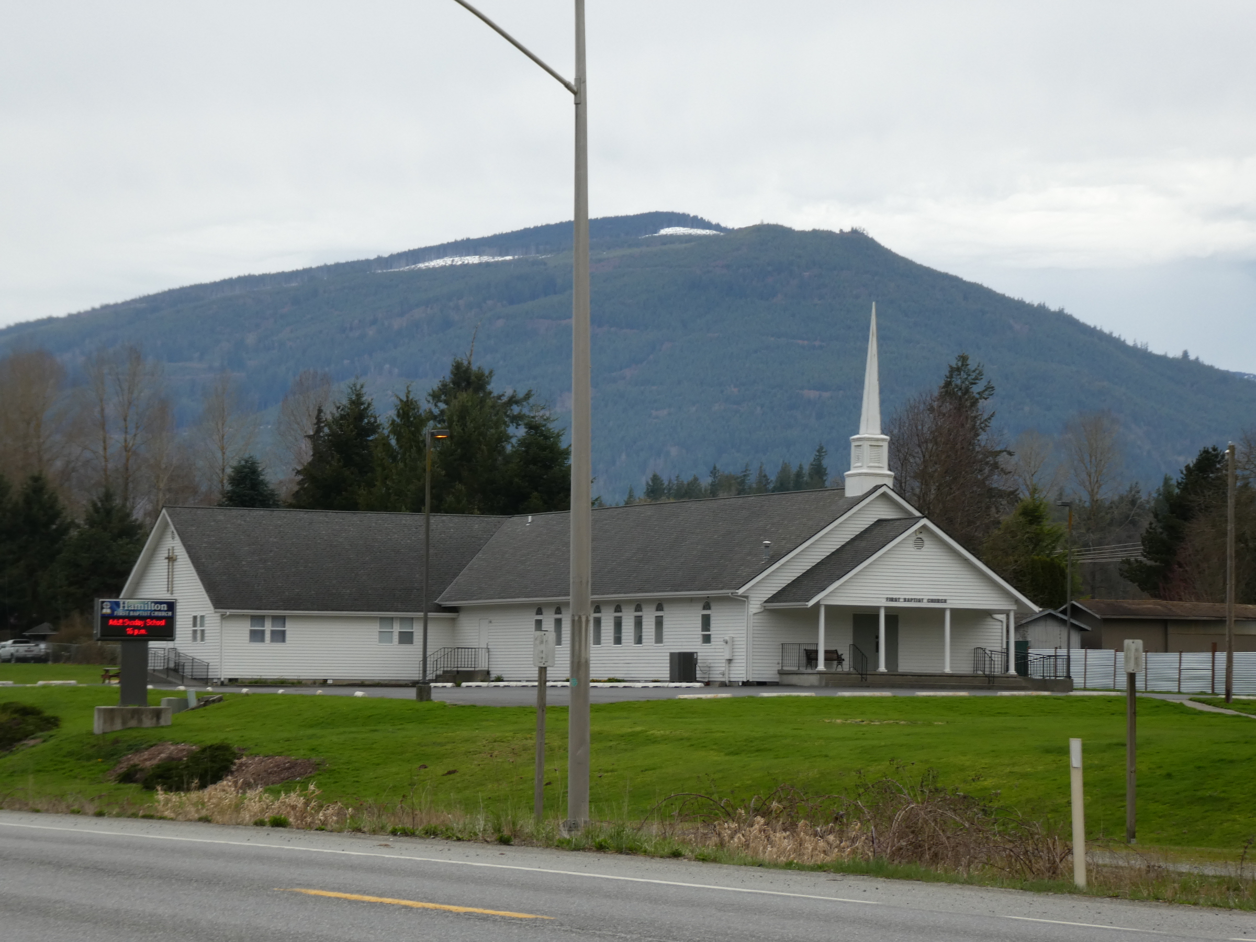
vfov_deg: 12.9
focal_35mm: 115
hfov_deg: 17.1
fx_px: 4173
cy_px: 471
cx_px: 628
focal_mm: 20.6
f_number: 5.1
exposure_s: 1/80
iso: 80
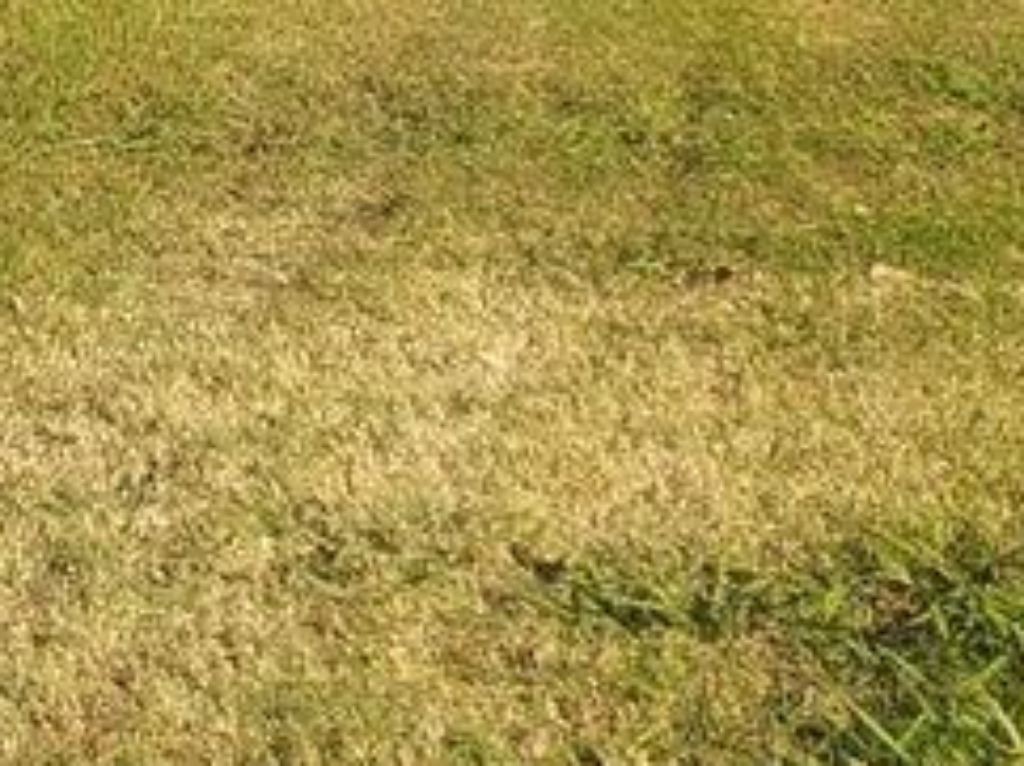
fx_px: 3842
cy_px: -948
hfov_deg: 11.2
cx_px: -1805
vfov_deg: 10.2
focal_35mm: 130
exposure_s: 1/606
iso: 20
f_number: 1.8
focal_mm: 5.4
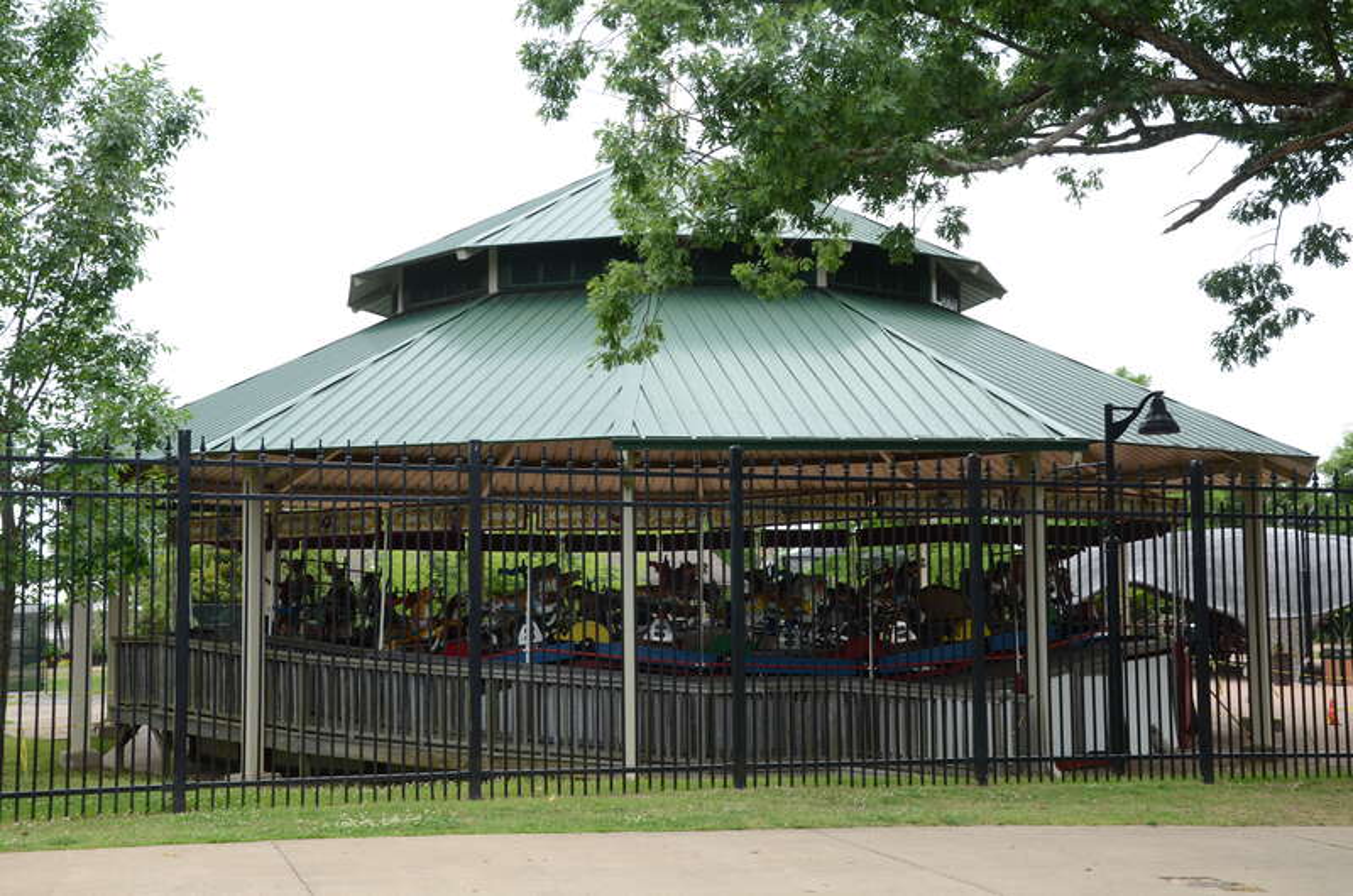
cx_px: 676
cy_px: 448
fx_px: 1800
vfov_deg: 28.0
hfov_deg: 41.2
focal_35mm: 48
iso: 250
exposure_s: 1/400
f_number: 7.1
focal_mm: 32
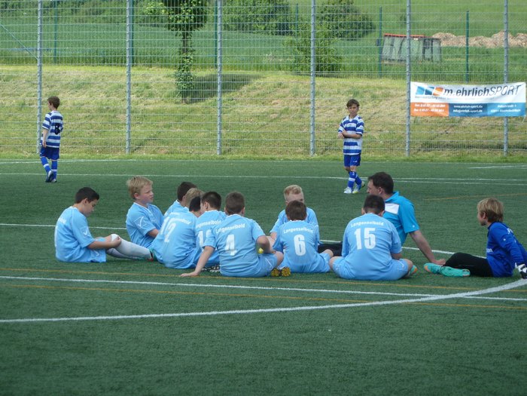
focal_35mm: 260
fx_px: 3958
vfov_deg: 5.7
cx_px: 264
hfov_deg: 7.6
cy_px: 198
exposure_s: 1/320
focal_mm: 42.6
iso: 80
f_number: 4.7
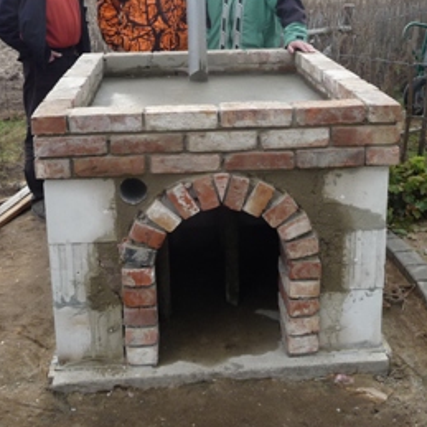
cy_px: 137
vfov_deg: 34.3
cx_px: 224
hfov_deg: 34.7
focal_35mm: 49
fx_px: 684
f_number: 3.3
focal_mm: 4.7
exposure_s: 1/160
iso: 100
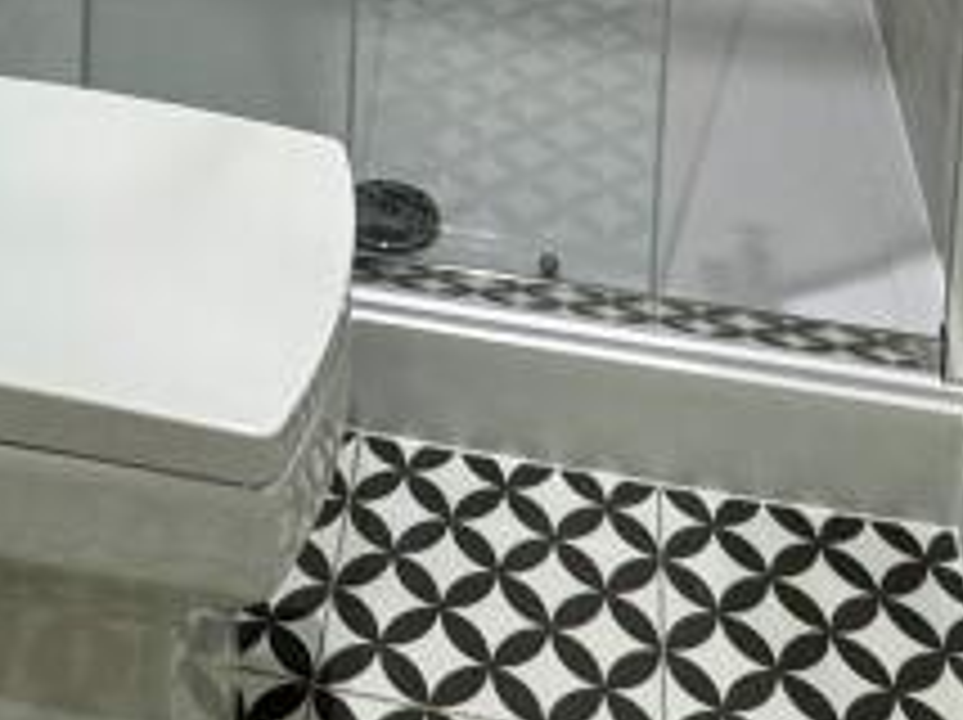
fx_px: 1862
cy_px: -810
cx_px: 279
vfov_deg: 15.9
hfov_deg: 28.7
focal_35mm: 67
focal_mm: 2.22
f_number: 2.2
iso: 160
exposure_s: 1/100
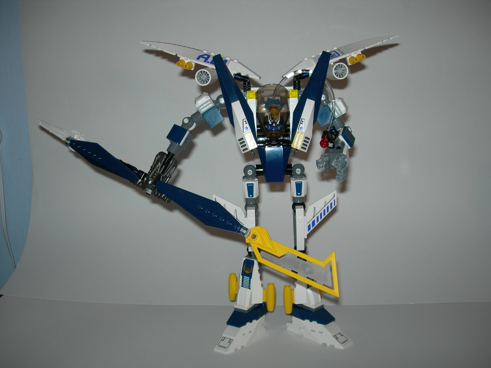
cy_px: 184
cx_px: 246
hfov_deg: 49.0
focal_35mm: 38
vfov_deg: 37.7
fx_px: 539
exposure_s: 1/60.1
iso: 50
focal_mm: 7.8
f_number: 2.8
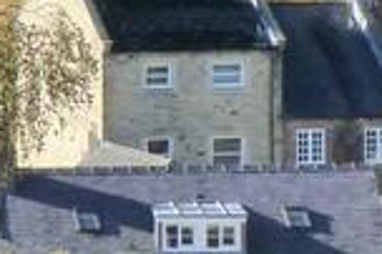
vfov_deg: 3.1
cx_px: -229
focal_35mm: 441
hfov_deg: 4.6
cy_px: -304
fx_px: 4674
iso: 125
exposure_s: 1/250
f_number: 5
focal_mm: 11.1
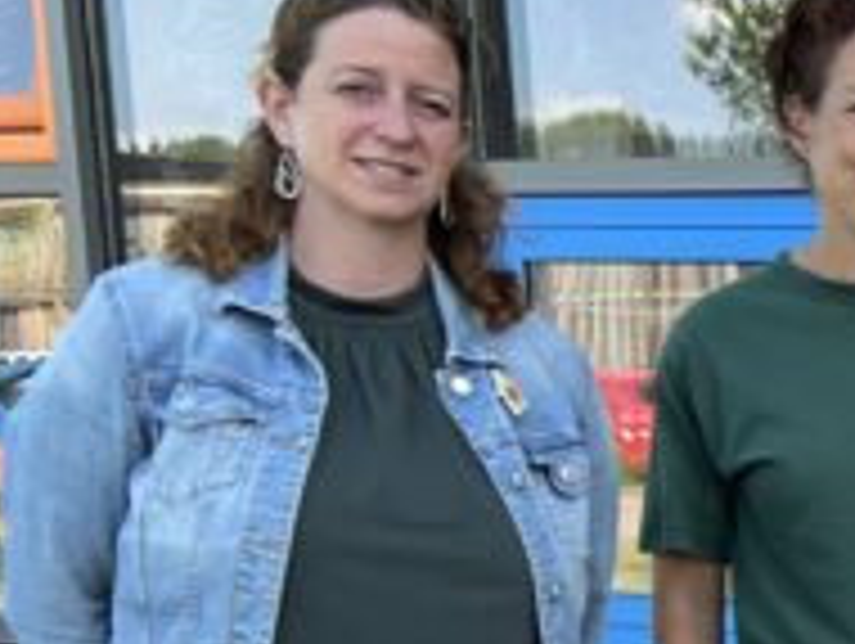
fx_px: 3462
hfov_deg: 11.6
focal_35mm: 140
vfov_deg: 10.1
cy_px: 1099
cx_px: 2034
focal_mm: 5.7
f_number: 1.5
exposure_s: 1/486
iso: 50
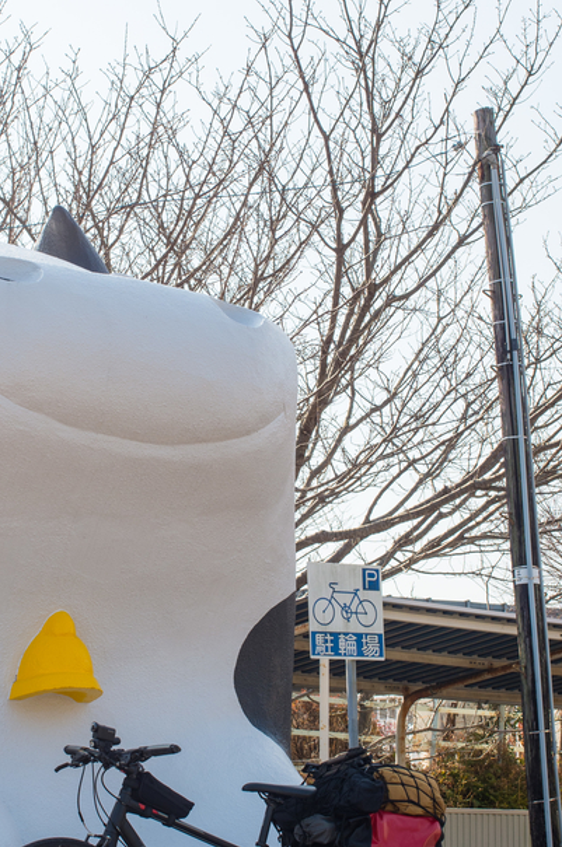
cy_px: 470
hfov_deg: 15.5
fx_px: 2069
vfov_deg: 23.2
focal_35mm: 88
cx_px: 209
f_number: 9
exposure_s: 1/250
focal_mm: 35
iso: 160
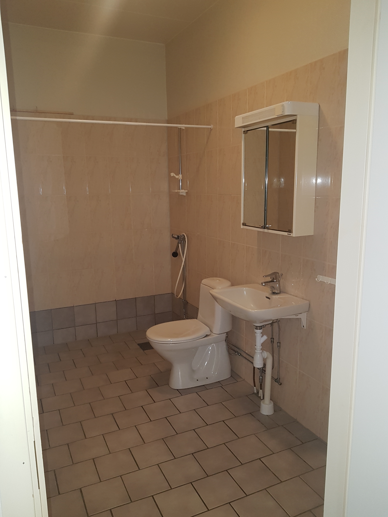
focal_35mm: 26
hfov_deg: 53.1
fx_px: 389
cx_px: 194
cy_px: 258
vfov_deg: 67.3
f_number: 1.7
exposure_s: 1/33
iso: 160
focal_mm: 4.2
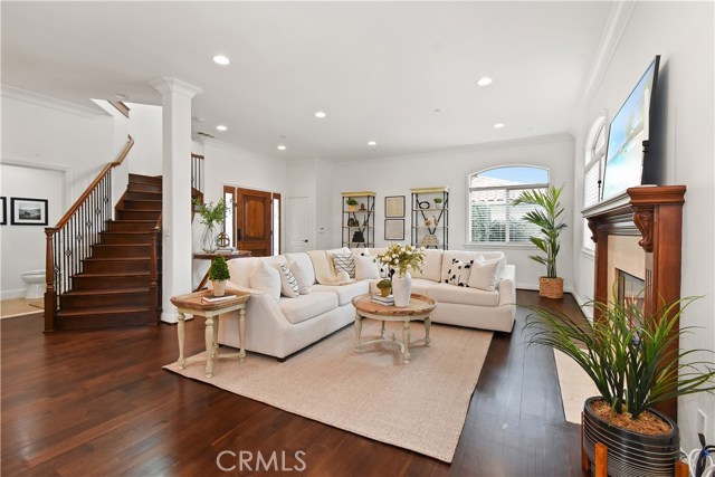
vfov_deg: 77.4
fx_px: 298
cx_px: 358
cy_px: 238
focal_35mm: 15
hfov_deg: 100.4
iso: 1000
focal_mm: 10
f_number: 8
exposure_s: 1/30
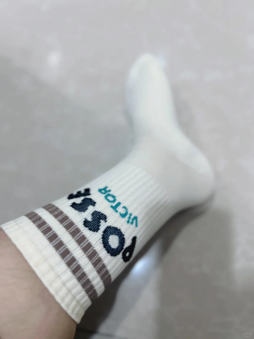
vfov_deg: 67.3
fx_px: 254
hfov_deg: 53.1
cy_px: 170
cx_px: 127
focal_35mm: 26
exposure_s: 1/50
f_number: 1.5
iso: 125
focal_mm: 5.7
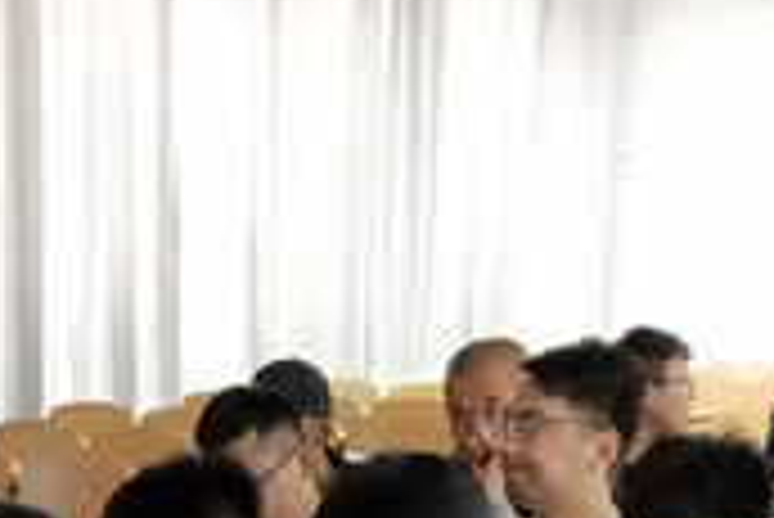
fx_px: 2496
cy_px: 901
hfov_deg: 17.3
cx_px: 40
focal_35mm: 116
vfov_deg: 11.1
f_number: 1.8
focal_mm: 3.95
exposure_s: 1/33.3
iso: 656
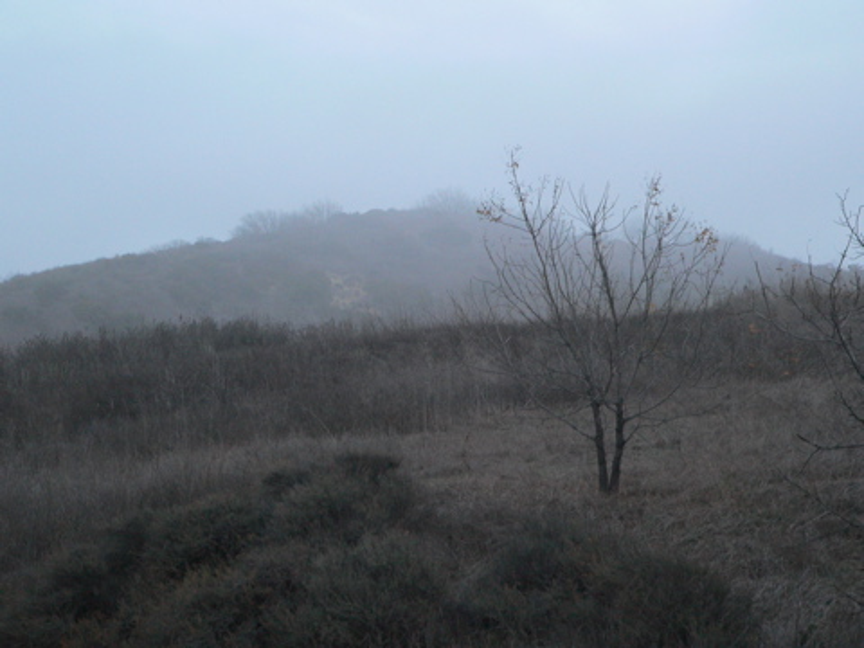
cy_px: 324
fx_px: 1897
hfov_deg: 25.7
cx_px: 432
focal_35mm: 76
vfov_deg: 19.4
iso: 200
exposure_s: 1/40
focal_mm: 12.7
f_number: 2.8
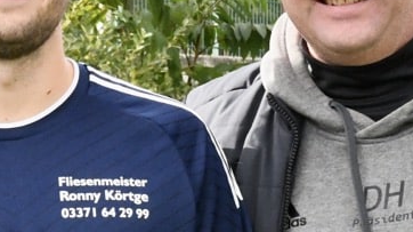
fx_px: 1948
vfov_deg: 6.8
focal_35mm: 178
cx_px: 15
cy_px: 134
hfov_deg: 12.0
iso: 6400
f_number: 16
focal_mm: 48
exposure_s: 1/800
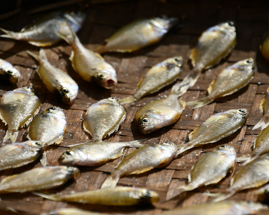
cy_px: 107
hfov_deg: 4.1
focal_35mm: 474
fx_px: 3774
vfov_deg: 3.3
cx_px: 161
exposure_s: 1/2500
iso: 160
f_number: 6.3
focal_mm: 280
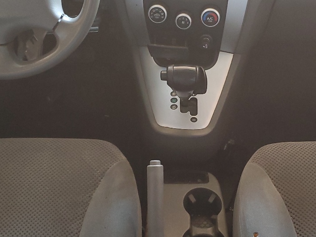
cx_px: 178
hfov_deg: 33.2
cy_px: 109
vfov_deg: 25.2
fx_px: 530
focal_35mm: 58
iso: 193
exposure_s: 1/60.2
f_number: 1.5
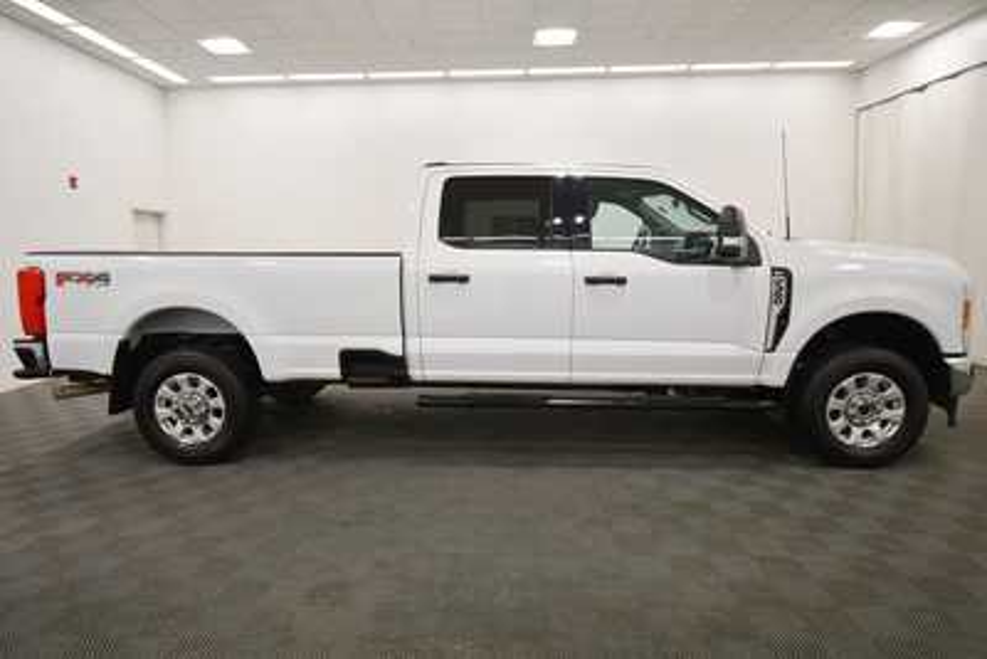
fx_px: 576
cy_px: 330
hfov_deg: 81.2
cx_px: 494
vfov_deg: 59.5
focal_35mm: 21
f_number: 5
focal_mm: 14
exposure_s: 1/250
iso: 800
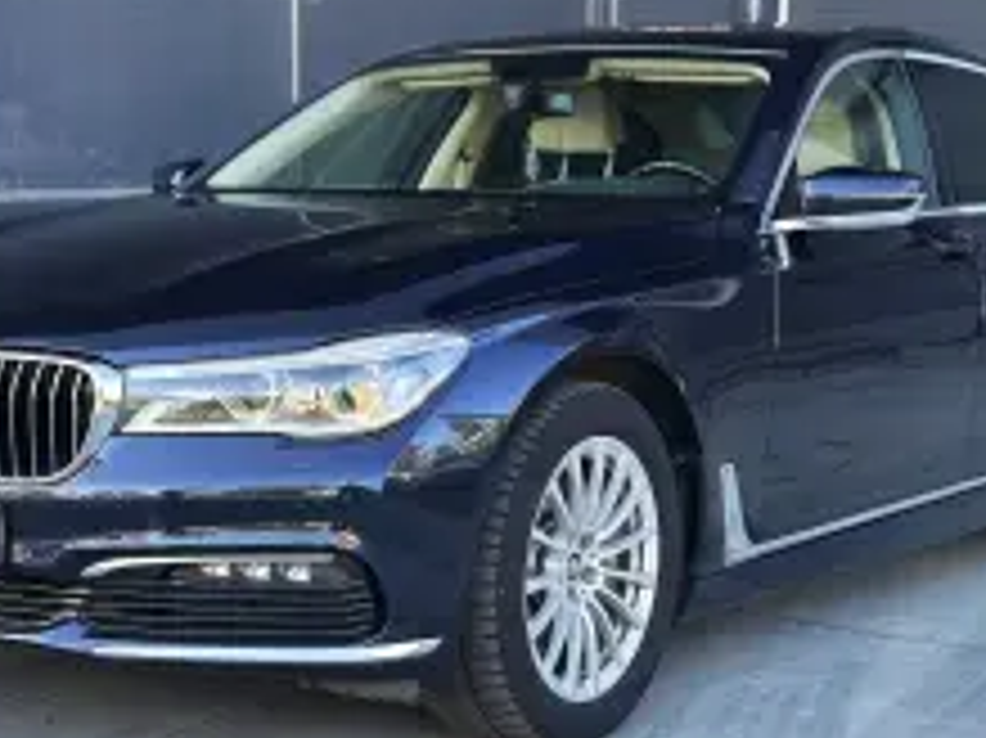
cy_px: 450
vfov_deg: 18.6
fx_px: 2249
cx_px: 455
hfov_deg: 24.7
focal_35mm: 79
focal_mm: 6.86
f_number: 1.78
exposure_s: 1/234
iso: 80
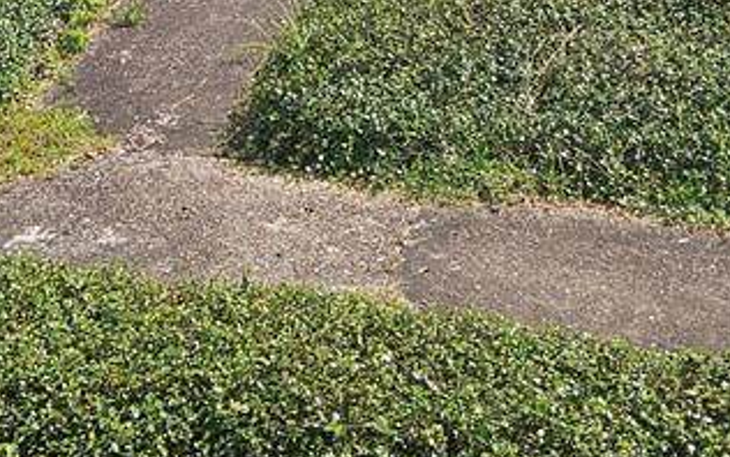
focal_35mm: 79
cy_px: -409
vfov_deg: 14.3
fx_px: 1573
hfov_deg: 26.1
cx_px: 427
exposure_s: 1/1300
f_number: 1.8
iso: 25
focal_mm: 5.4
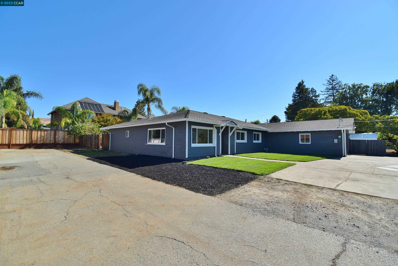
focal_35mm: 15
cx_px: 199
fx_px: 166
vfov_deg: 77.4
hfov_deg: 100.3
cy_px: 133
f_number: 8
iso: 100
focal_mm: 10
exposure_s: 1/250
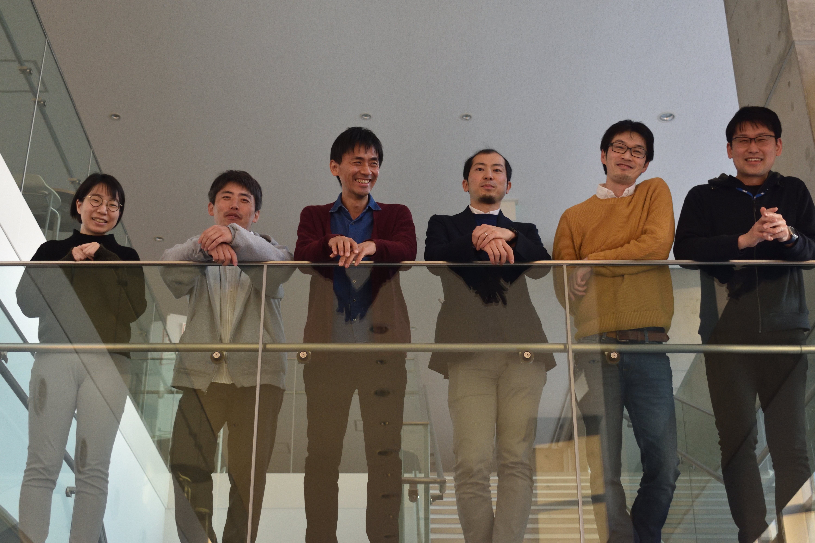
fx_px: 1188
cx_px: 408
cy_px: 272
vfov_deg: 25.8
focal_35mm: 52
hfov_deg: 37.9
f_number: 4.5
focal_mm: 35
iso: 800
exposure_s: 1/125
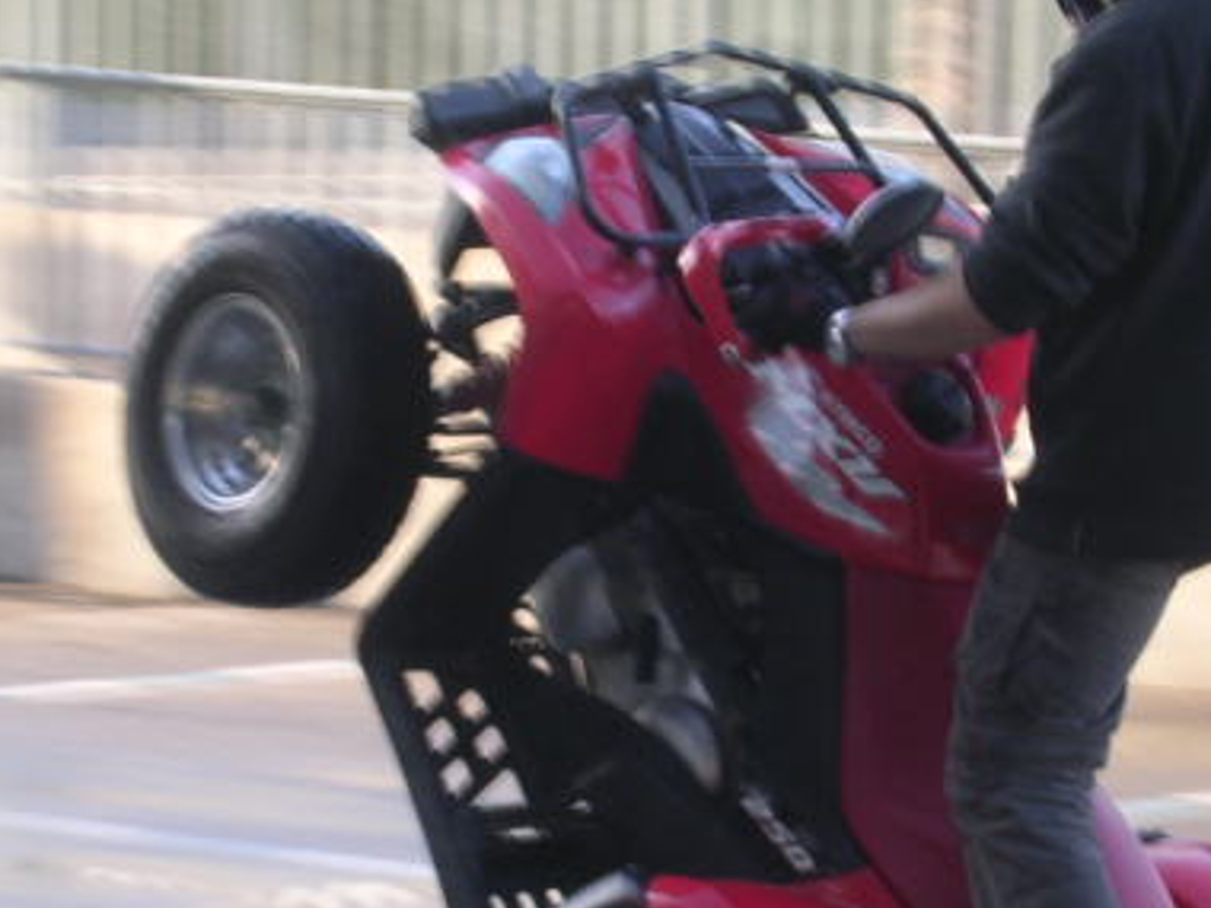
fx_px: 6192
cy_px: 583
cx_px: 586
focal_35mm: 177
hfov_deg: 11.2
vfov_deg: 8.4
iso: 100
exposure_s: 1/44.5
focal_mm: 15.9
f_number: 4.6
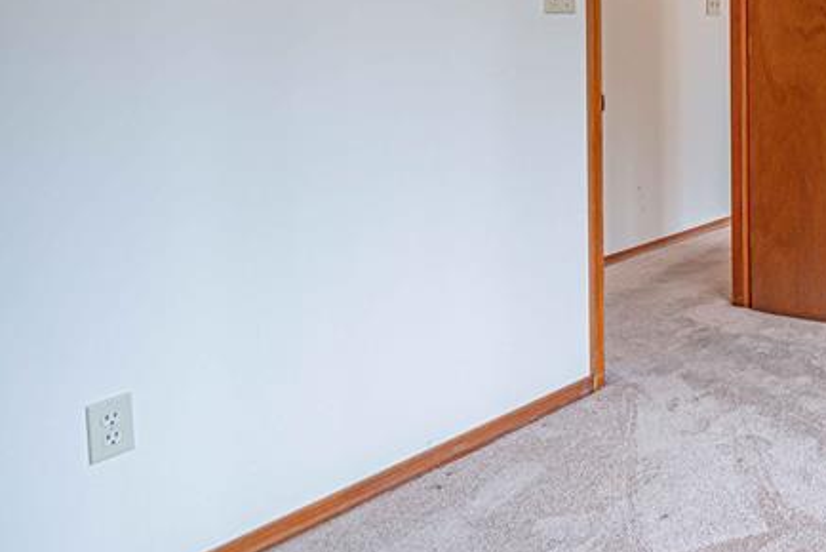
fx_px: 918
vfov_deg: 31.6
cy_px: 38
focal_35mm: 40
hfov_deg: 36.7
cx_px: 1001
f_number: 4
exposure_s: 1/320
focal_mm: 16
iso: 640
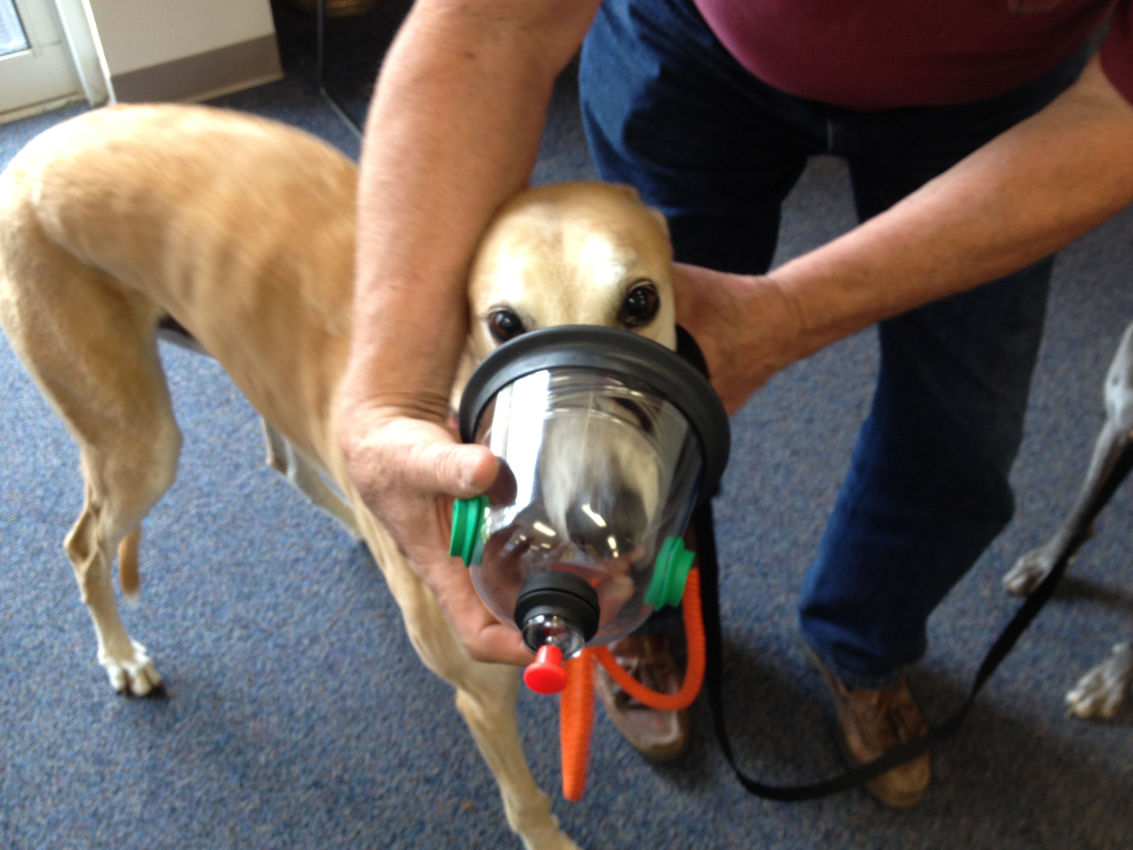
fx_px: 1146
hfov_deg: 52.6
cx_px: 566
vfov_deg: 40.7
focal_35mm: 35
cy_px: 425
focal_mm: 4.28
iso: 80
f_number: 2.4
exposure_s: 1/20
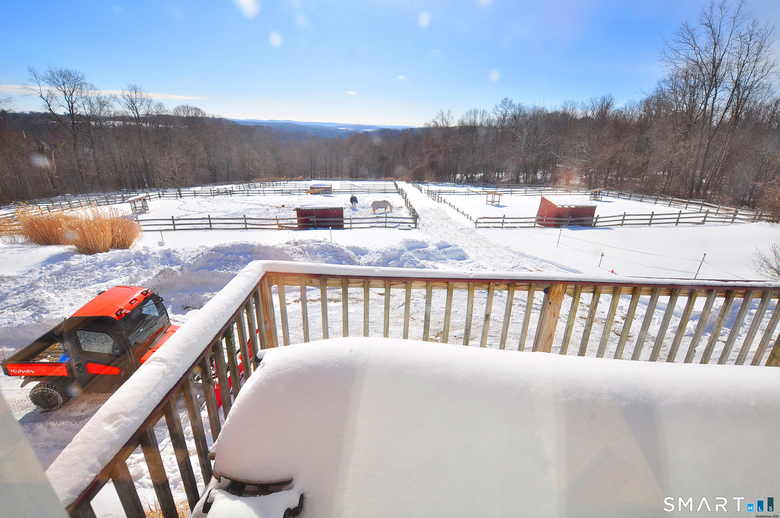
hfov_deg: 100.5
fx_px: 325
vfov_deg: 77.2
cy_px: 259
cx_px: 390
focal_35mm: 15
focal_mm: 10
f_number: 7.1
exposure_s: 1/1000
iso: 250
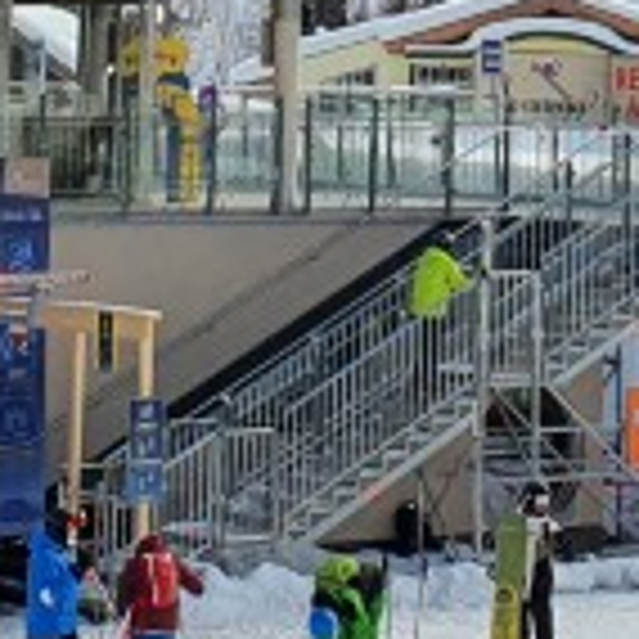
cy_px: -346
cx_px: 356
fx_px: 3467
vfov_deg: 10.2
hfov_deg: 10.5
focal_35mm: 166
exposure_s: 1/1204
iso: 50
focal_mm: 4.32
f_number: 2.4
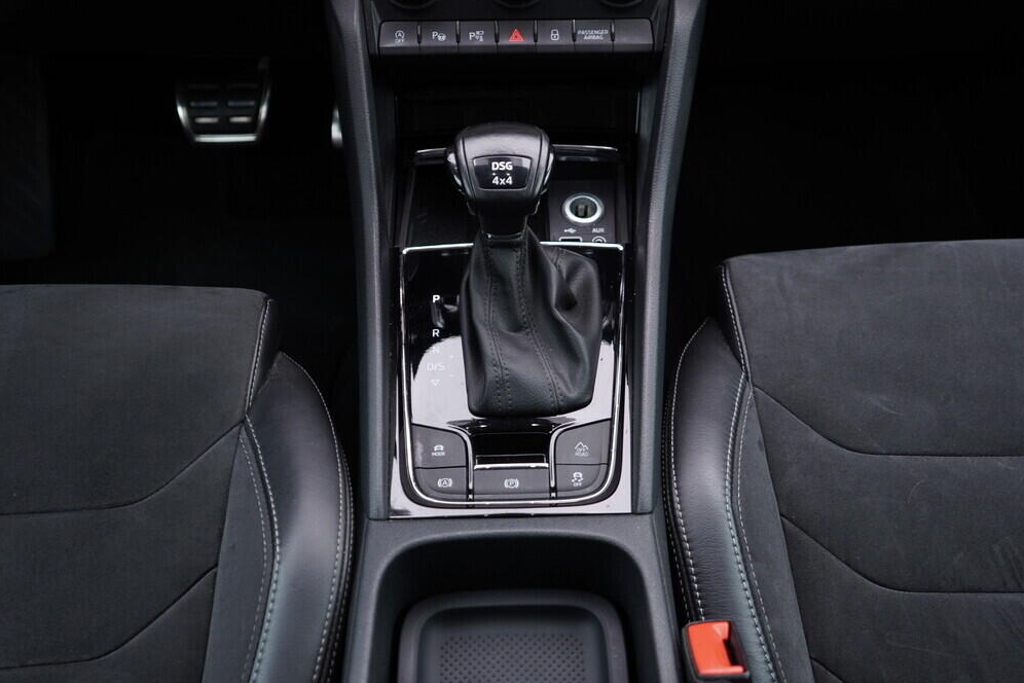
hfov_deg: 51.9
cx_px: 517
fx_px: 1052
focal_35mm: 37
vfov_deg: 35.9
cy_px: 336
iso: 250
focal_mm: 24
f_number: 2.8
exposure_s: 1/40
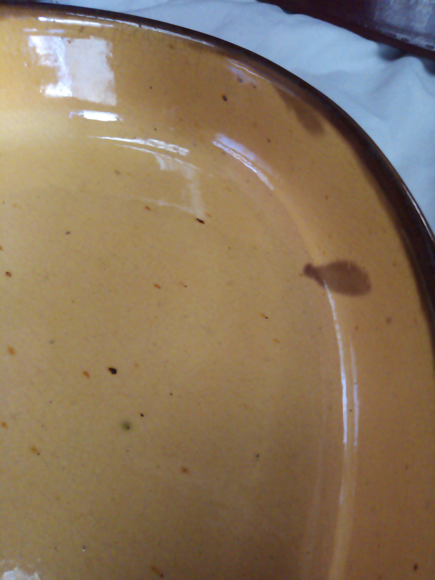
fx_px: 469
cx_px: 218
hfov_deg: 49.7
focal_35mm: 28
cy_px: 290
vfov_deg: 63.4
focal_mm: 4.52
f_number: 2.2
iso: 729
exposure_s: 1/14.3
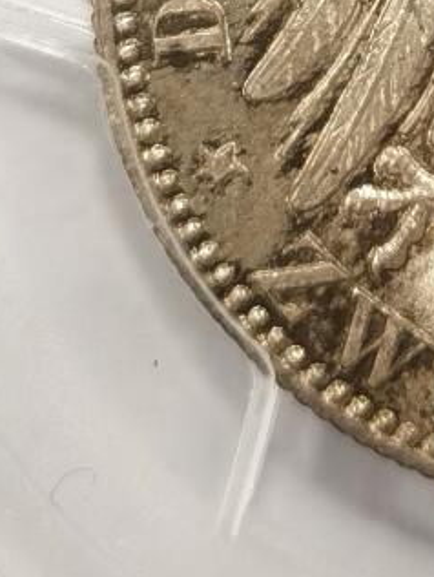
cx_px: 646
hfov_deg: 4.8
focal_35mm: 308
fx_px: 5135
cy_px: -495
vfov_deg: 6.3
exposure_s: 1/100
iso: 125
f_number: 16
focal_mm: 5.56
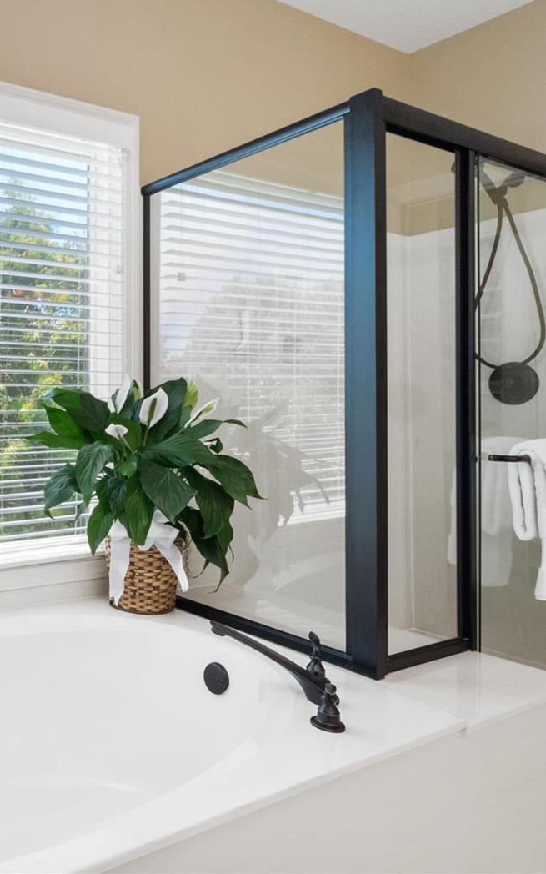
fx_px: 667
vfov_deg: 66.5
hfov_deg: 38.2
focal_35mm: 28
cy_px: 430
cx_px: -31
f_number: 10
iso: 400
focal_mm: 9
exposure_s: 1/20
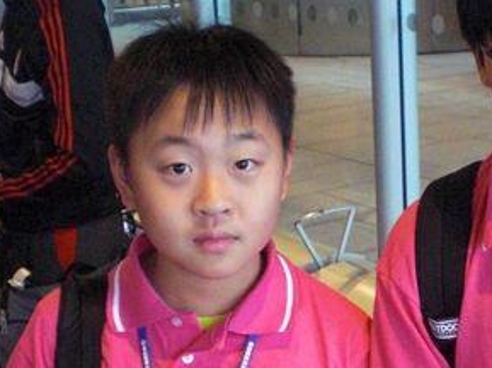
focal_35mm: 79
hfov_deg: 24.1
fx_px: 1121
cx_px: 434
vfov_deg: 18.6
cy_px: 247
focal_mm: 6.3
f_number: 3.1
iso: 800
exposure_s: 1/60
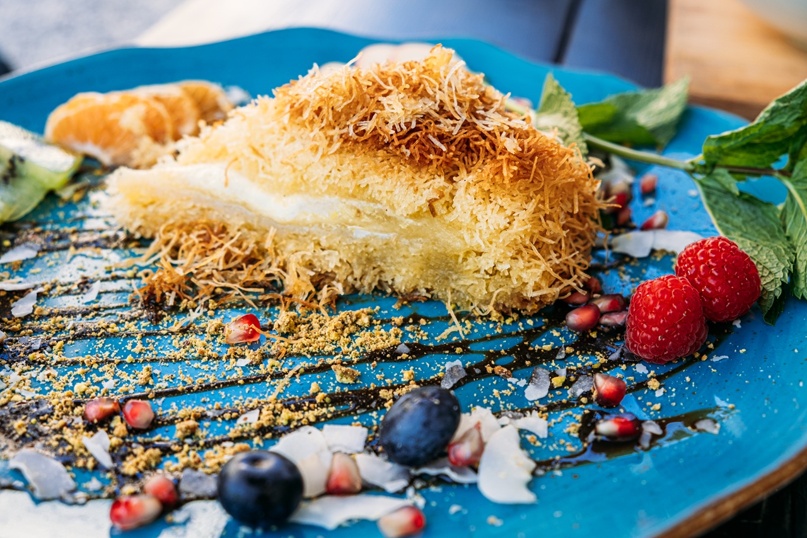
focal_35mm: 43
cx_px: 404
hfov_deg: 45.4
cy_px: 269
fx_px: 964
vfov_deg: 31.2
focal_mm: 28.9
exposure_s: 1/125
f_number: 4
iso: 100
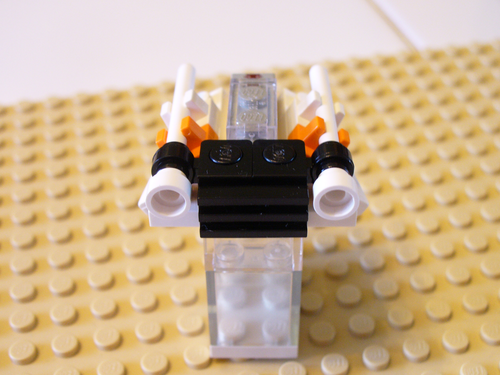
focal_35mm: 48
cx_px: 250
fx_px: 693
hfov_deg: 39.7
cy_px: 188
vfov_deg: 30.3
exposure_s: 1/15
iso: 200
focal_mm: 7.9
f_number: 3
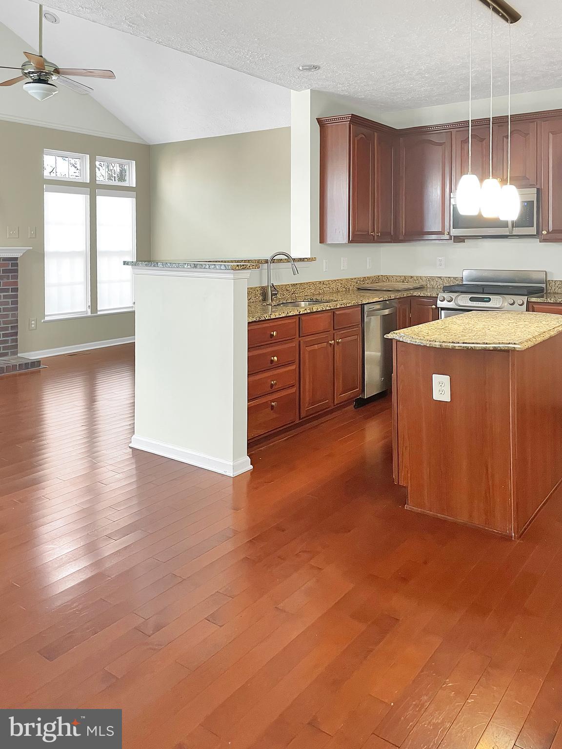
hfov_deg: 53.1
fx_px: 563
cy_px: 374
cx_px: 281
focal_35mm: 26
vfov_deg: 67.3
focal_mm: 4.2
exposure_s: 1/60
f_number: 1.6
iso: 160
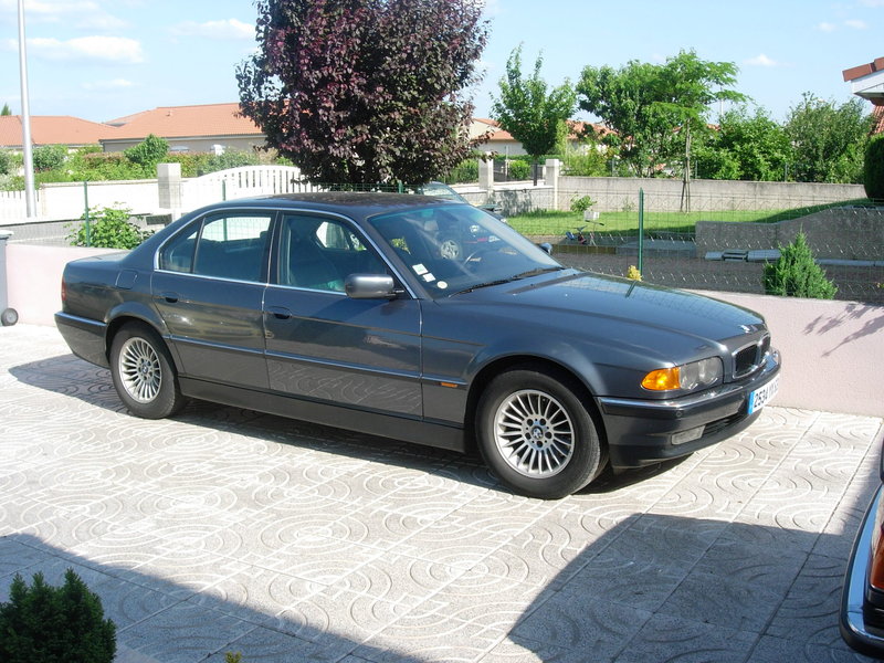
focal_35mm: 38
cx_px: 442
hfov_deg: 49.0
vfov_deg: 37.7
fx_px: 970
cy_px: 332
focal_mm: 7.8
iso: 79
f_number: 4.8
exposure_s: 1/322
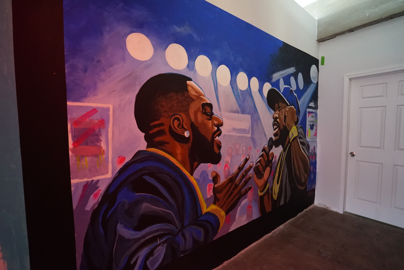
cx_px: 202
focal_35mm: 16
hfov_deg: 96.7
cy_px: 135
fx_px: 180
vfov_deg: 73.8
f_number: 4
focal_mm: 16
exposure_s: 1/160
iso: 8000
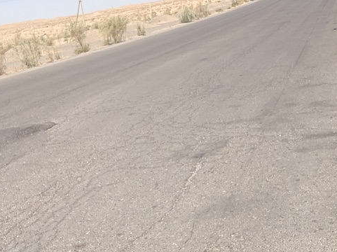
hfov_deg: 38.9
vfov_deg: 29.3
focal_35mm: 49
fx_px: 477
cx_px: 176
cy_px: 73
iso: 25
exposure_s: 1/1923
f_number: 1.9
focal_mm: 2.69
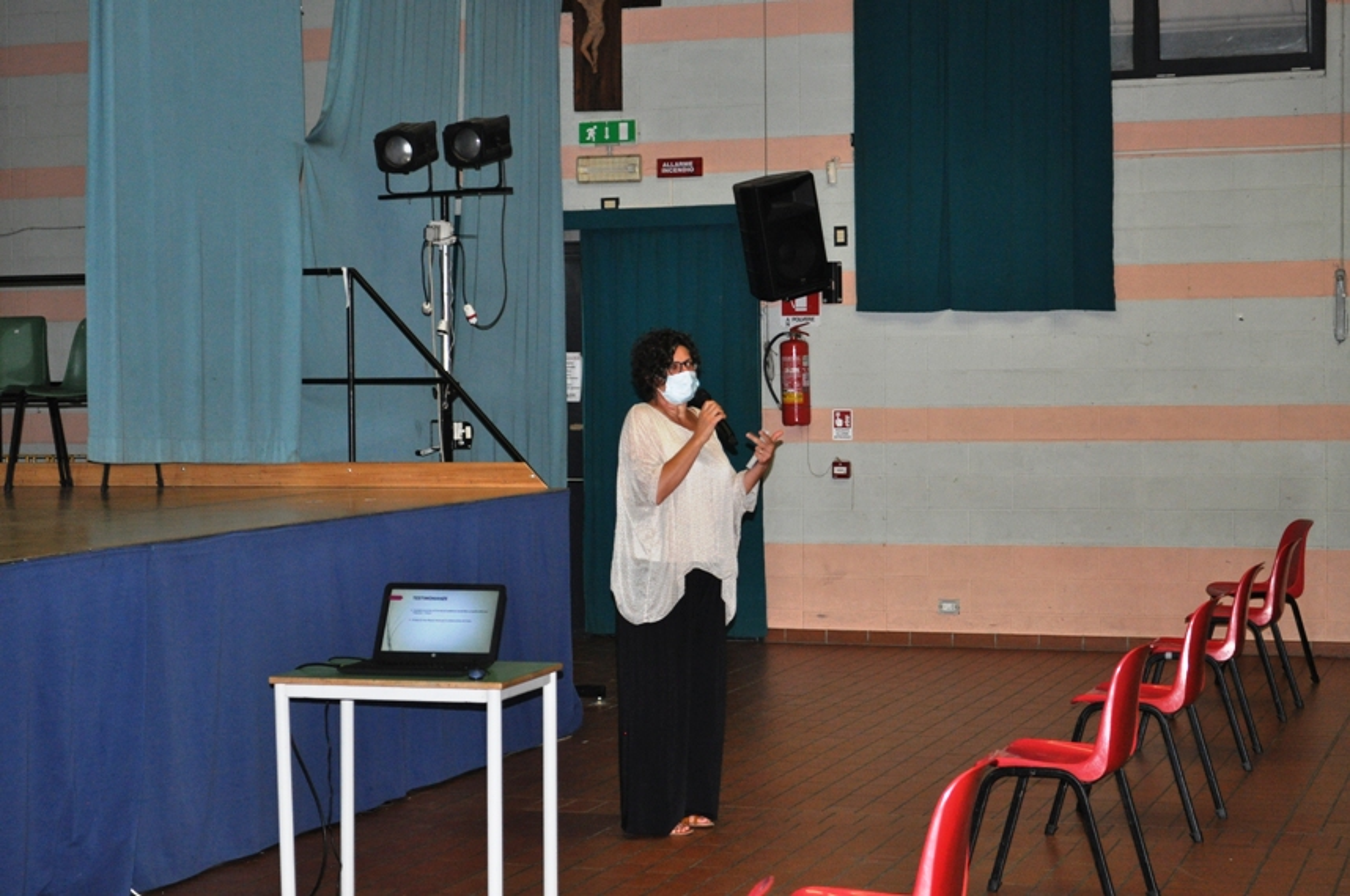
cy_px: 448
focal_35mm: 69
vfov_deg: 19.7
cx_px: 675
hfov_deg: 29.3
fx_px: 2585
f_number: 5.3
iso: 800
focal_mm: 46
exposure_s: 1/60
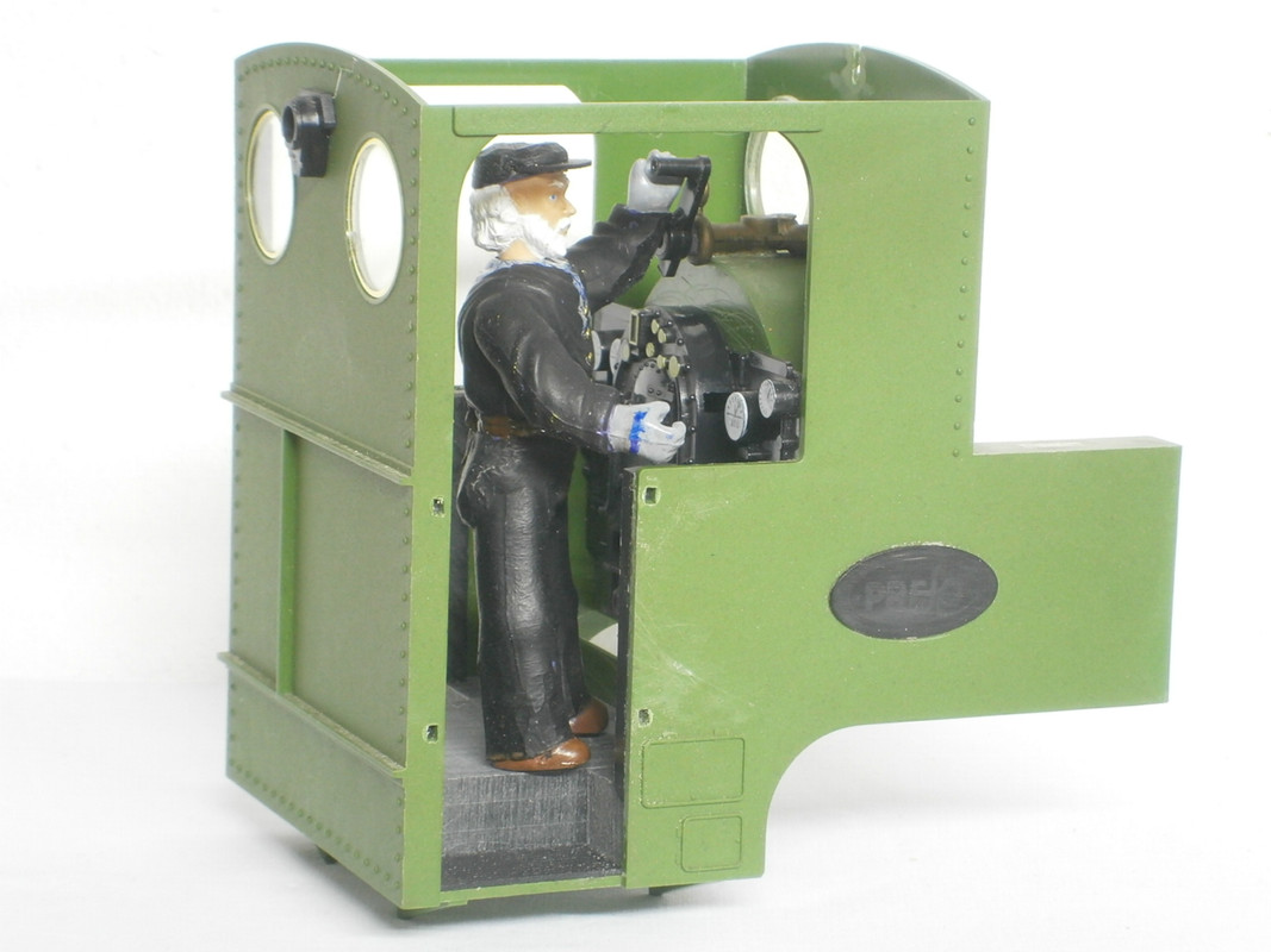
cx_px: 636
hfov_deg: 17.7
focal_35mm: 111
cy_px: 476
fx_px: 4075
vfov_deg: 13.3
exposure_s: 1/2
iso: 200
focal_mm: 19.6
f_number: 5.8
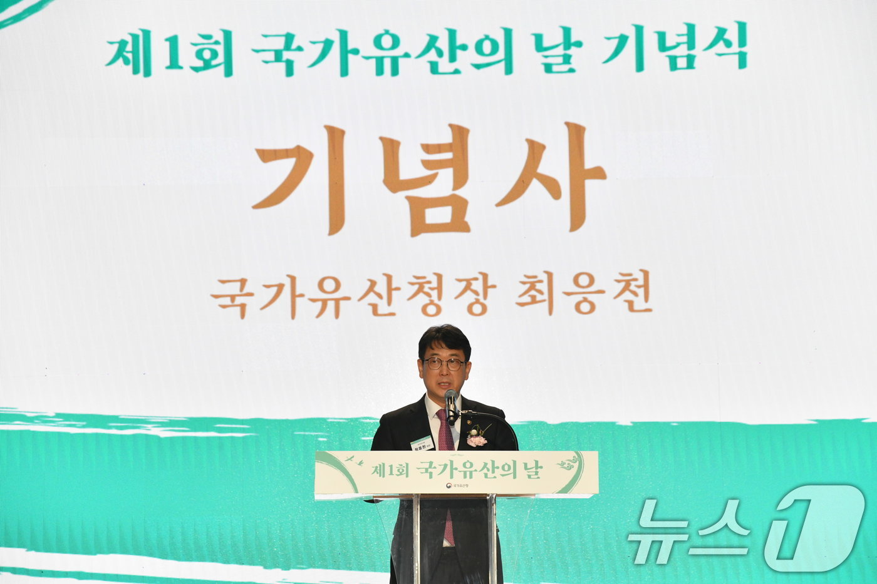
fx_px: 2971
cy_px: 292
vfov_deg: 11.2
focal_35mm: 122
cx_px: 438
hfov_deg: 16.8
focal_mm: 122
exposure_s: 1/200
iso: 2500
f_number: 7.1
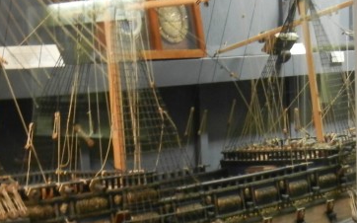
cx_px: 132
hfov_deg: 23.0
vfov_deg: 14.5
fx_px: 875
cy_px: 160
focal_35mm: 90
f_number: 3.5
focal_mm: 5.4
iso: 200
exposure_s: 1/3.4
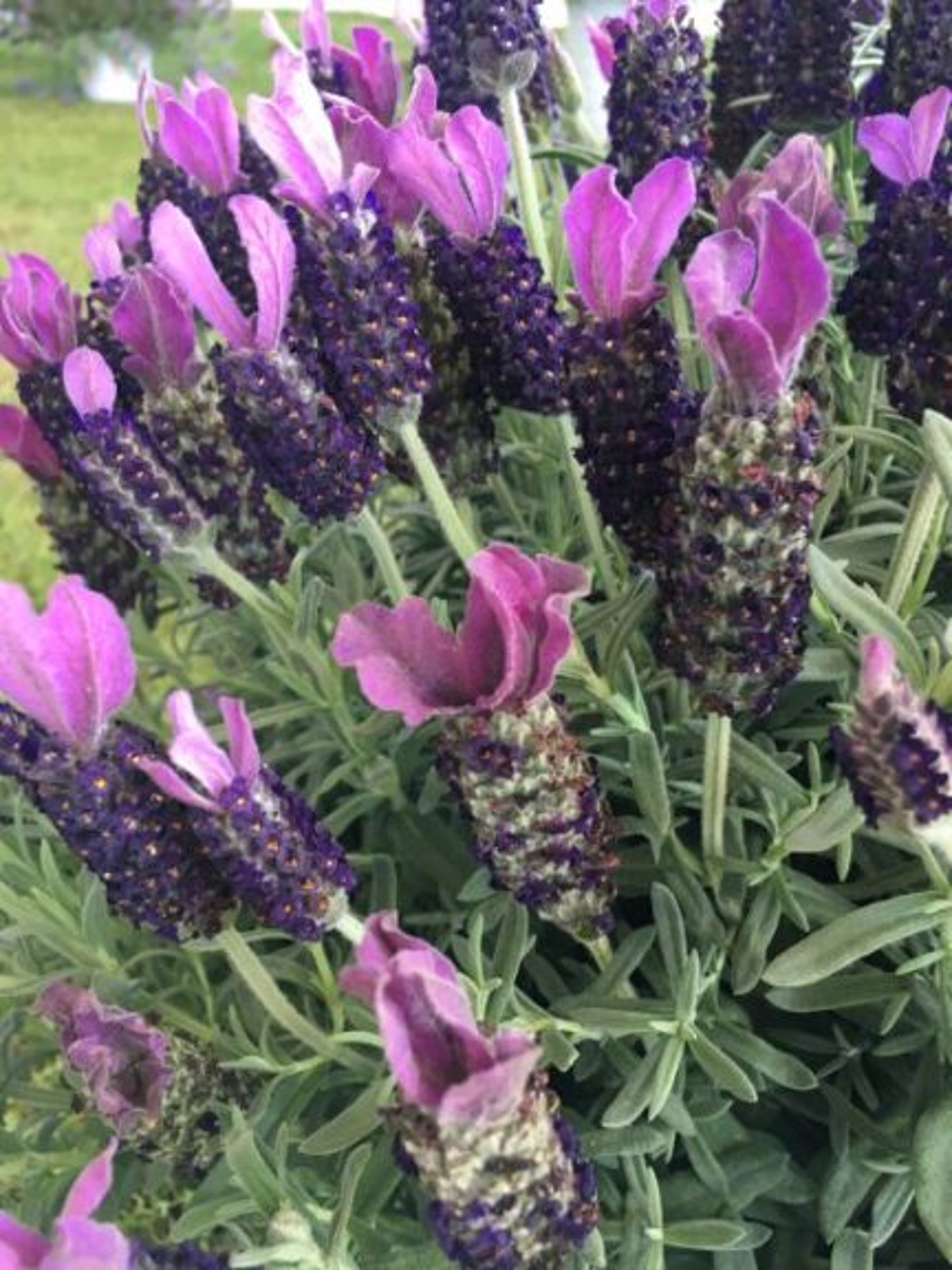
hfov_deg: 48.2
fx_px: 1063
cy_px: 635
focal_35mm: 29
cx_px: 476
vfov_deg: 61.7
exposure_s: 1/30
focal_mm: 4.15
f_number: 2.2
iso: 50
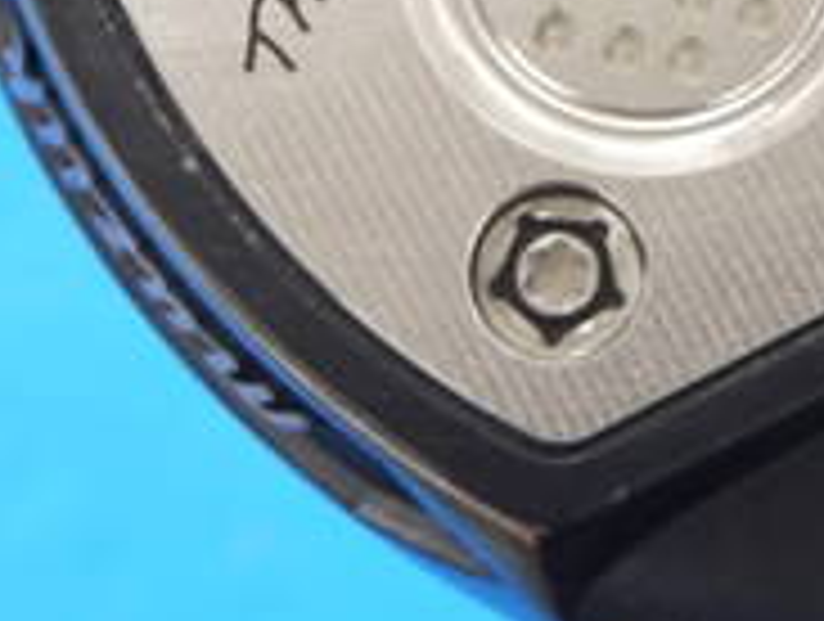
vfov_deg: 5.1
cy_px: -108
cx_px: 779
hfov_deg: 6.7
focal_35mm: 293
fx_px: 6988
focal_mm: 42
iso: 800
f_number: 5.6
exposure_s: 1/80
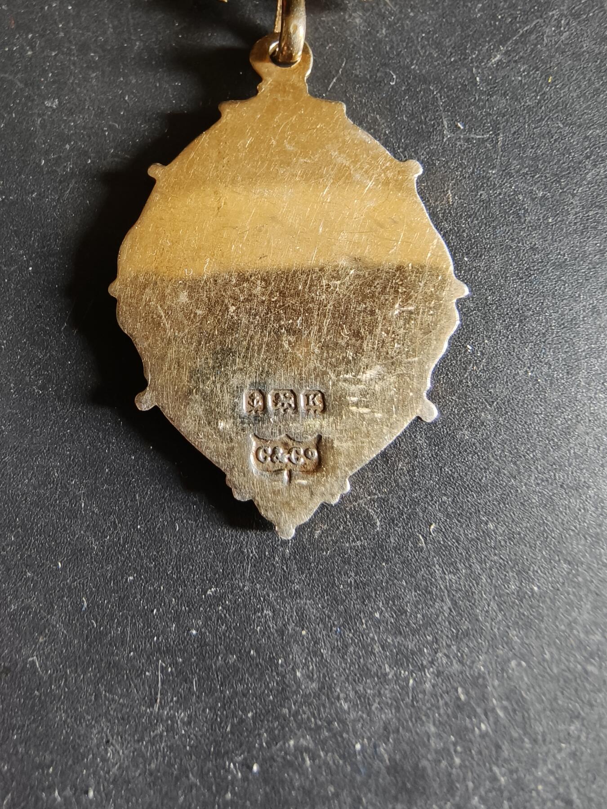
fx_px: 538
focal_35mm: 23
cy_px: 404
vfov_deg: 73.9
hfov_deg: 58.9
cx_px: 304
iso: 2500
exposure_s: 1/17.7
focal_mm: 2.32
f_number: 2
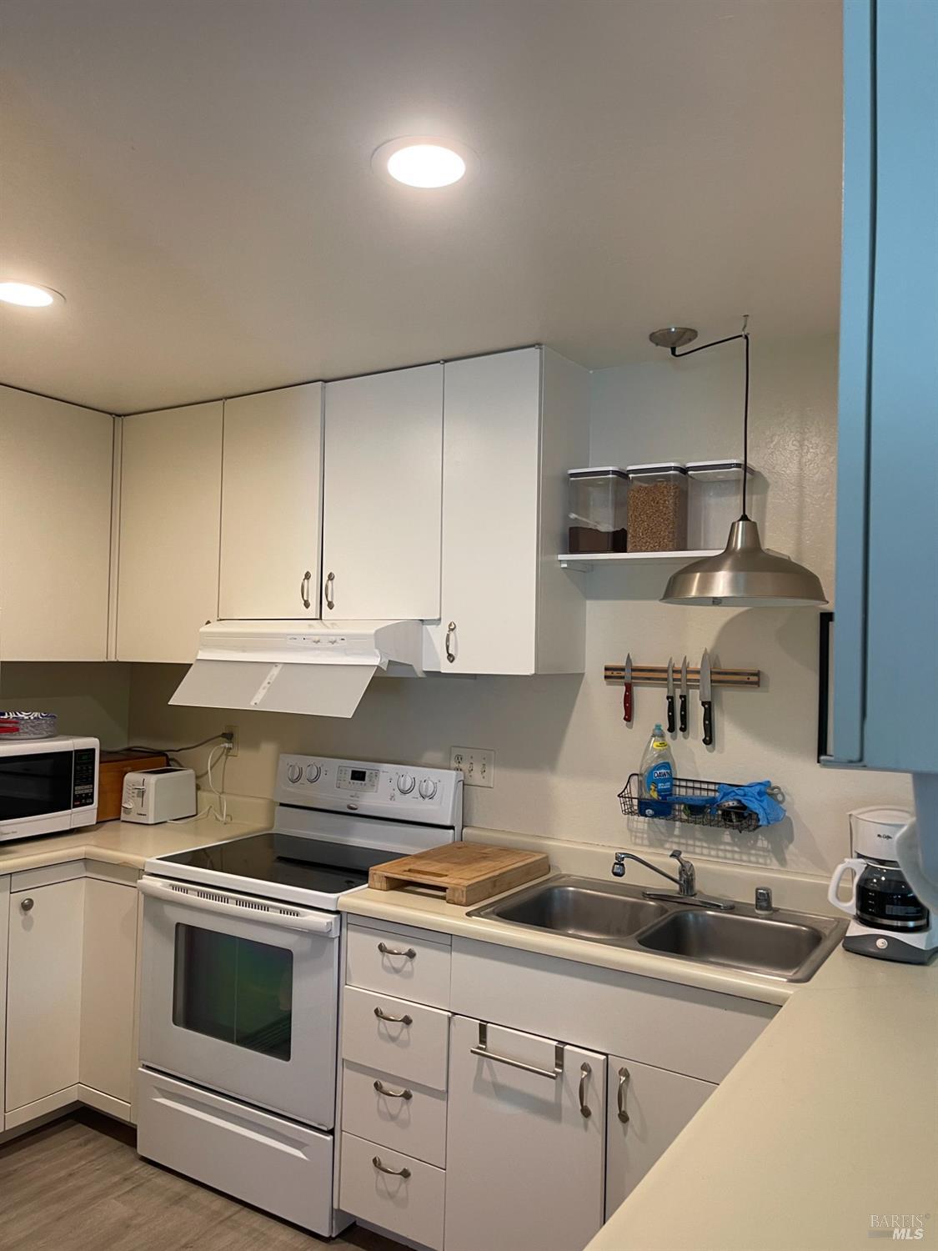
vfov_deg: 69.4
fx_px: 903
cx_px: 469
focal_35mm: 25
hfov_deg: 54.9
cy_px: 626
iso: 100
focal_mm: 5.1
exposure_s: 1/60
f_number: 1.6
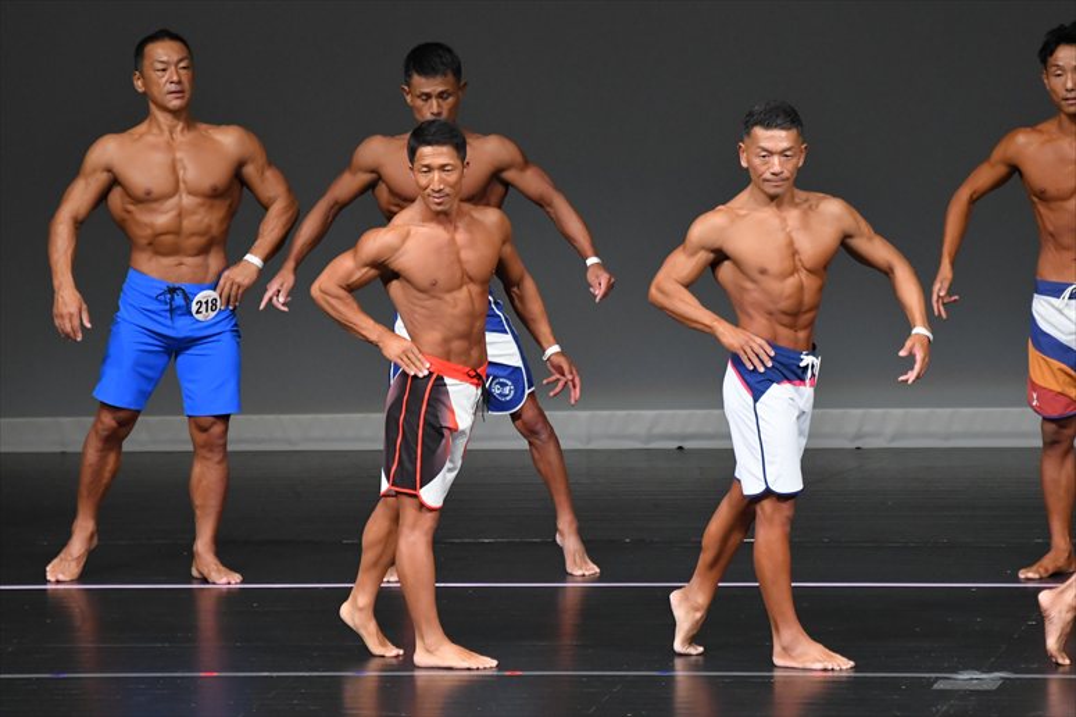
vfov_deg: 4.0
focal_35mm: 345
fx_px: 10307
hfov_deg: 6.0
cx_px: 538
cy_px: 358
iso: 4000
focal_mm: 230
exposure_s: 1/400
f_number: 5.6
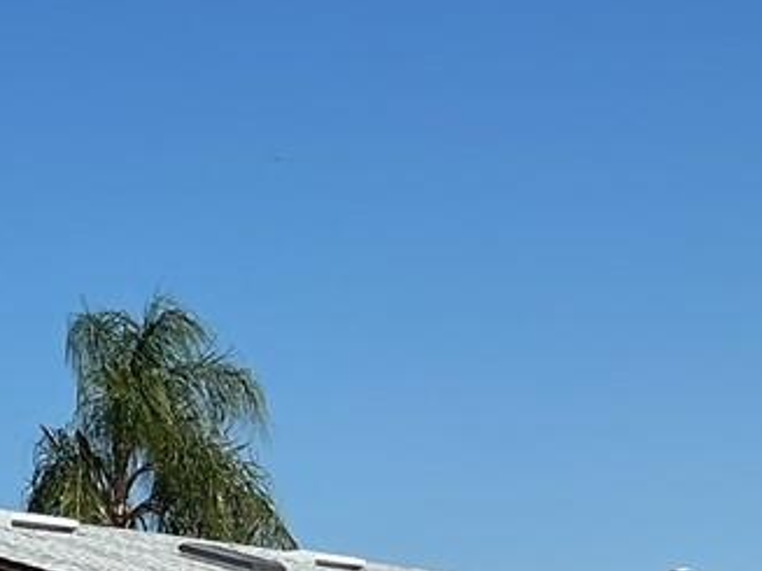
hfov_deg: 11.9
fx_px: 3125
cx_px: -918
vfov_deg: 9.8
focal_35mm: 142
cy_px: 1077
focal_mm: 3
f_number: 1.8
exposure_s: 1/3322
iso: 25
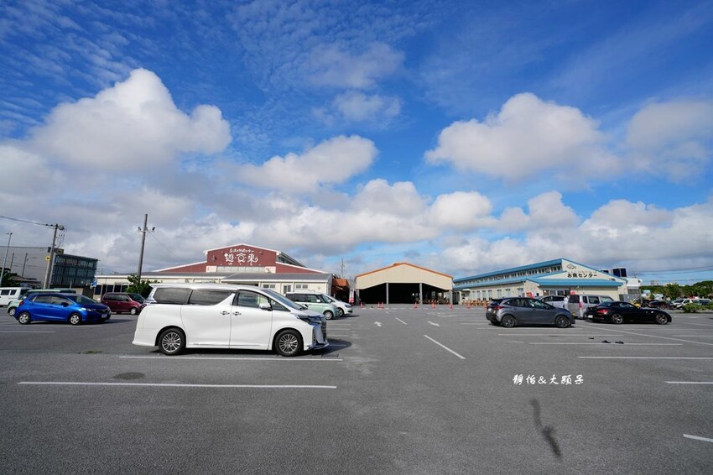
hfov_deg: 93.3
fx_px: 337
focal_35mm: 17
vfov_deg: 70.4
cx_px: 356
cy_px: 238
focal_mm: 17
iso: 160
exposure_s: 1/800
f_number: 8
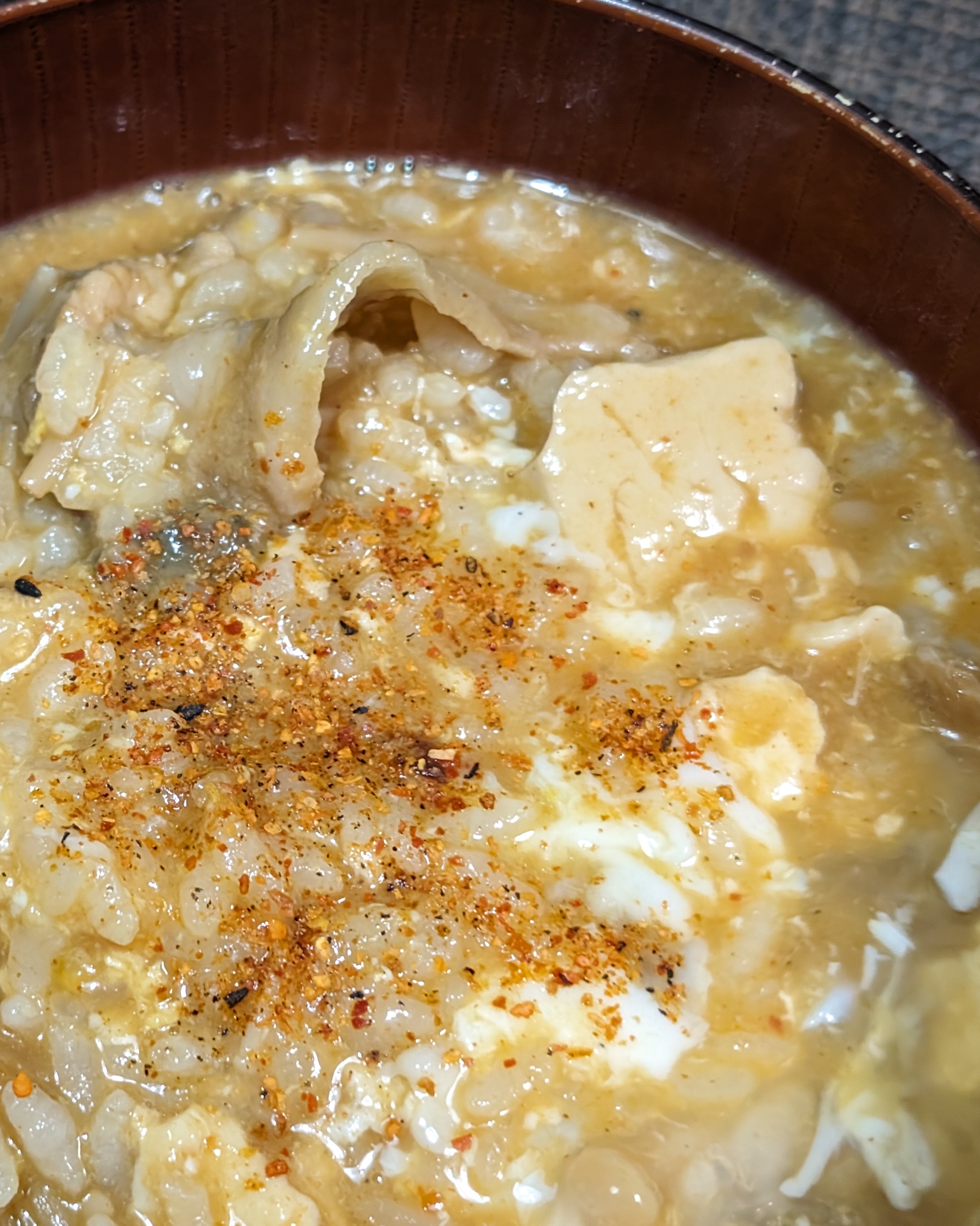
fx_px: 2429
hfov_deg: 22.4
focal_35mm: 67
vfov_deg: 28.3
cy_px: 585
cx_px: 154
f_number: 1.68
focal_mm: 6.9
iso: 541
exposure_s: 1/56.3
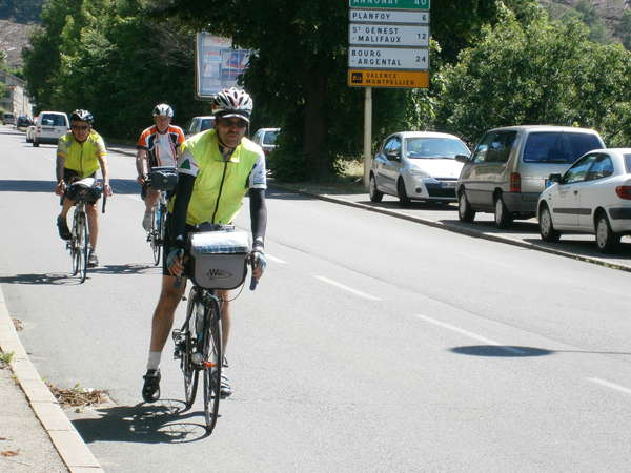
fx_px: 2023
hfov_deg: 17.7
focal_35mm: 111
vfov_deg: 13.3
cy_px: 236
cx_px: 316
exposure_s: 1/500
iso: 250
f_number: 5.8
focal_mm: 19.6
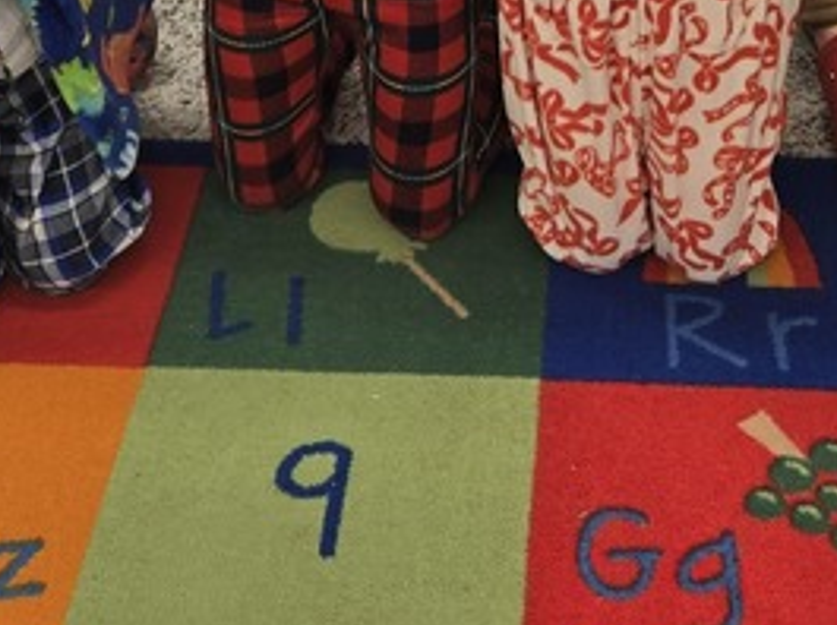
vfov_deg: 14.4
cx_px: 515
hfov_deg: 22.0
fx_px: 2149
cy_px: -533
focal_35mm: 89
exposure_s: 1/120
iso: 64
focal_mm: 5.4
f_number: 1.8
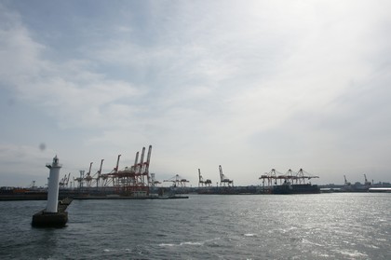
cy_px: 130
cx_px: 196
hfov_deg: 70.5
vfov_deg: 50.3
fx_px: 277
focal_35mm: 26
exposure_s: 1/1250
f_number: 9
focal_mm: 17
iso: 200
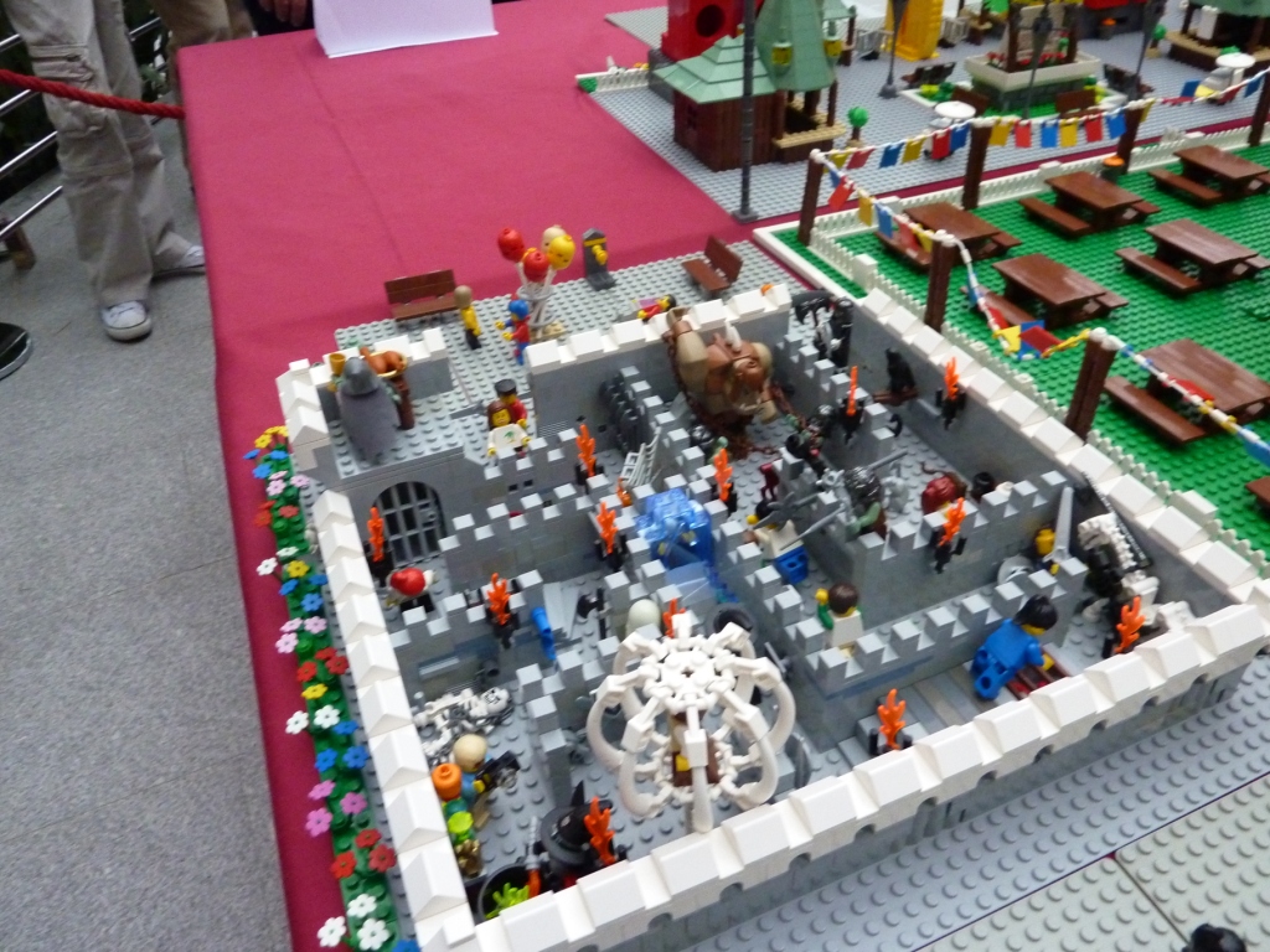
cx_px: 635
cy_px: 476
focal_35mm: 25
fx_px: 917
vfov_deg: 54.9
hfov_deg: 69.4
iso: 500
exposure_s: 1/30
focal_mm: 4.1
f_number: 3.3
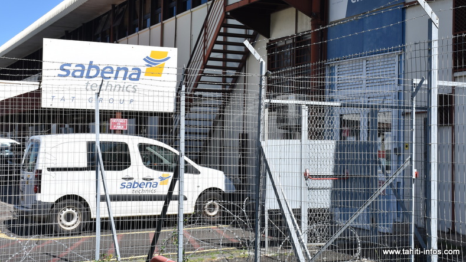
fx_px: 630
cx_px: 236
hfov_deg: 40.6
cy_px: 109
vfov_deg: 23.5
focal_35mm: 51
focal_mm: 32
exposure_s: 1/400
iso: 100
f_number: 8
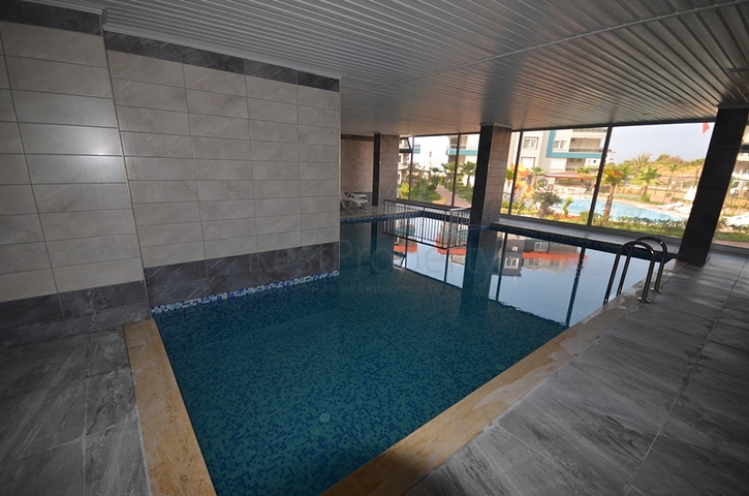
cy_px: 248
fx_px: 311
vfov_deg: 77.1
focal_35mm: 15
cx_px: 374
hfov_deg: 100.5
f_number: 4
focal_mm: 10
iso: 100
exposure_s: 1/60
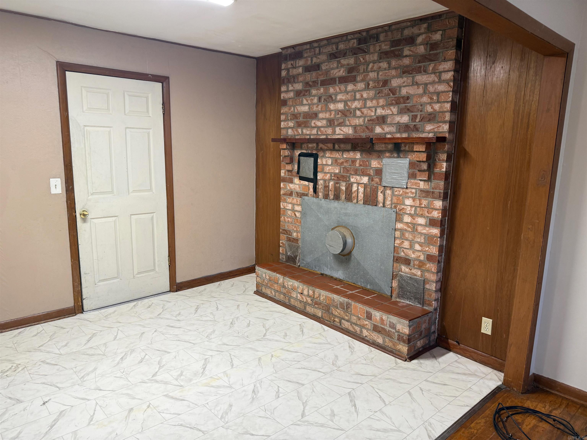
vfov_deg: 56.8
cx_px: 294
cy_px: 220
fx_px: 407
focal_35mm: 24
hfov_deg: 71.6
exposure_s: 1/60
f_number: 1.78
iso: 125
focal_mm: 6.76
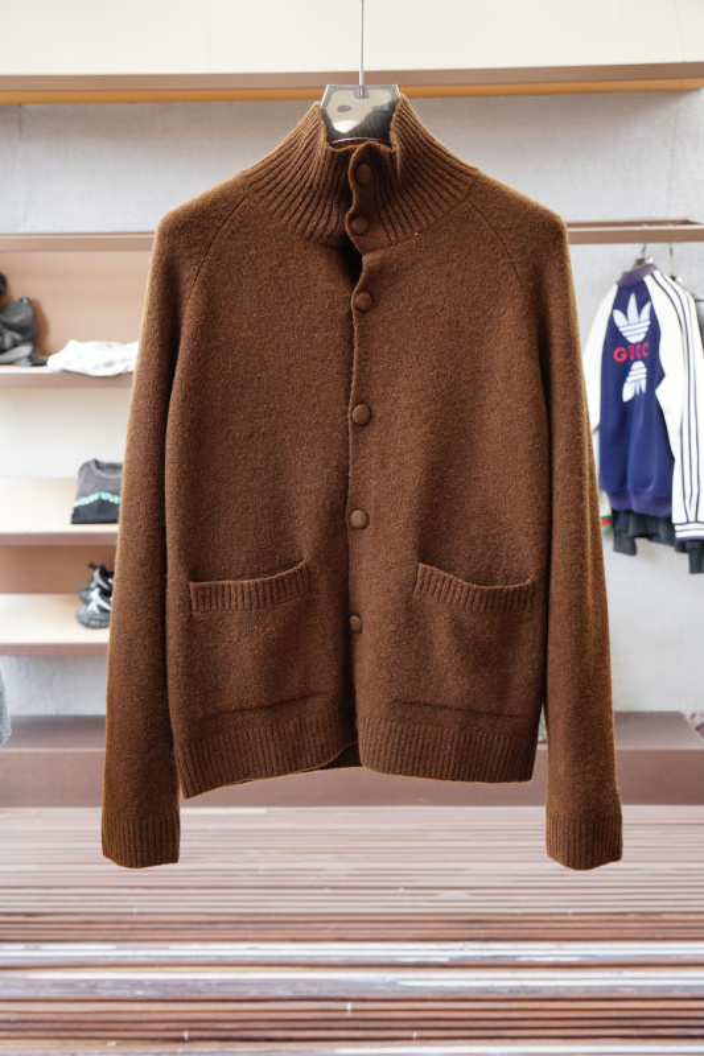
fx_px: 1188
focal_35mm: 40
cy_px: 528
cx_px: 352
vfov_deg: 47.9
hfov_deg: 33.0
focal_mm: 27
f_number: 4
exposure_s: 1/125
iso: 400
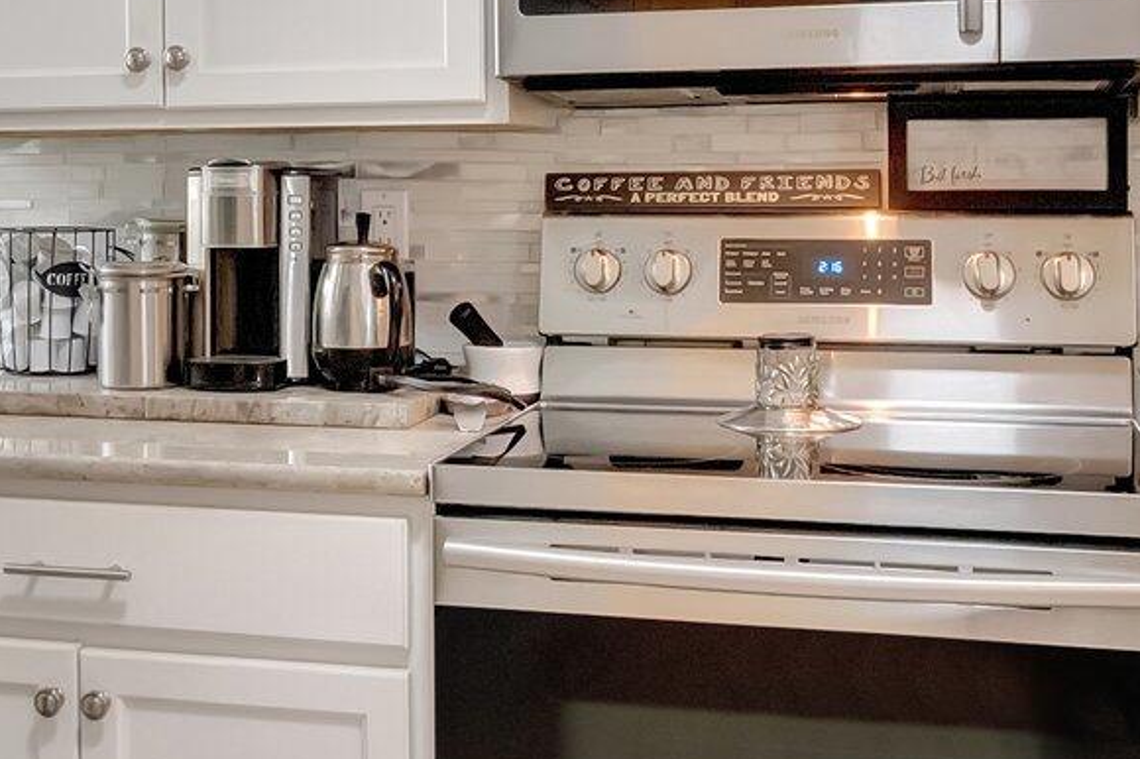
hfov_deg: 37.3
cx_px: 434
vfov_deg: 25.2
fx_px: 1677
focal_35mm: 53
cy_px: 208
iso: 2200
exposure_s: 1/15
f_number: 8
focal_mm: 10
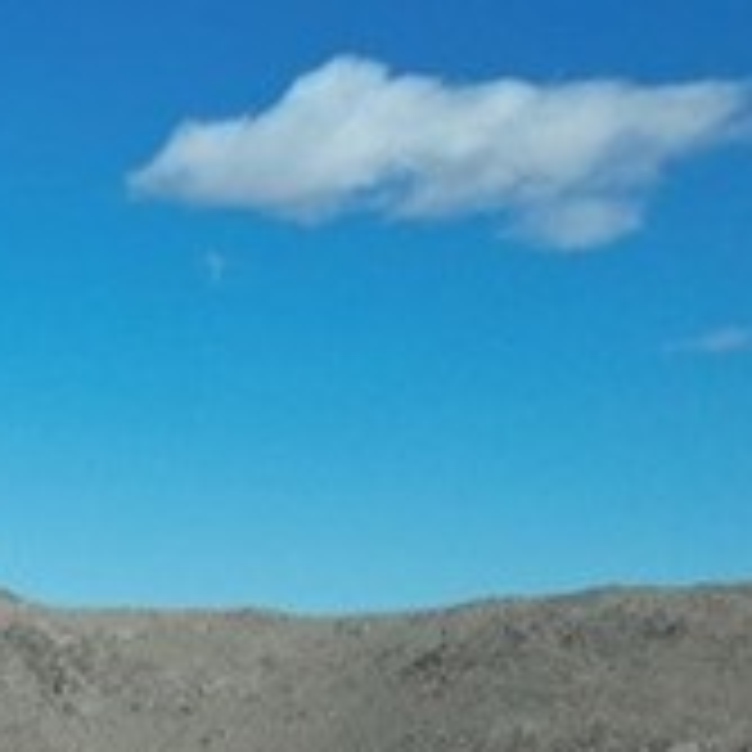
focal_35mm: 115
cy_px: 1385
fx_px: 2826
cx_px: -1432
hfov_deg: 10.8
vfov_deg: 13.5
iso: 100
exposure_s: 1/725
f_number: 2.8
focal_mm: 8.38
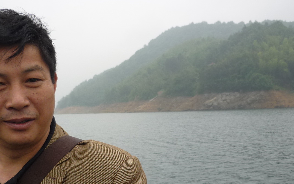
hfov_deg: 38.8
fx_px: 417
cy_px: 124
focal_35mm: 52
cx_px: 125
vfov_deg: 24.8
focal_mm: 5.5
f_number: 2.8
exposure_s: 1/400
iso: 100
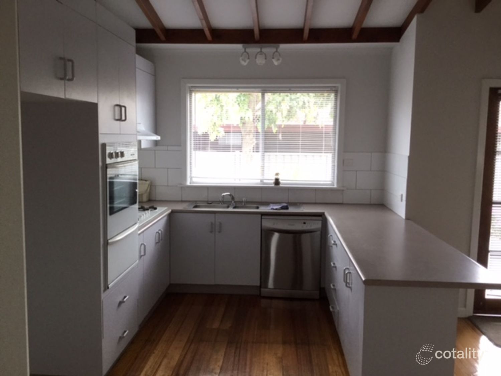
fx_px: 449
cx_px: 250
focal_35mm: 31
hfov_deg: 58.4
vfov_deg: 45.4
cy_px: 188
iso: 32
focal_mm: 3.3
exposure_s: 1/33
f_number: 2.4
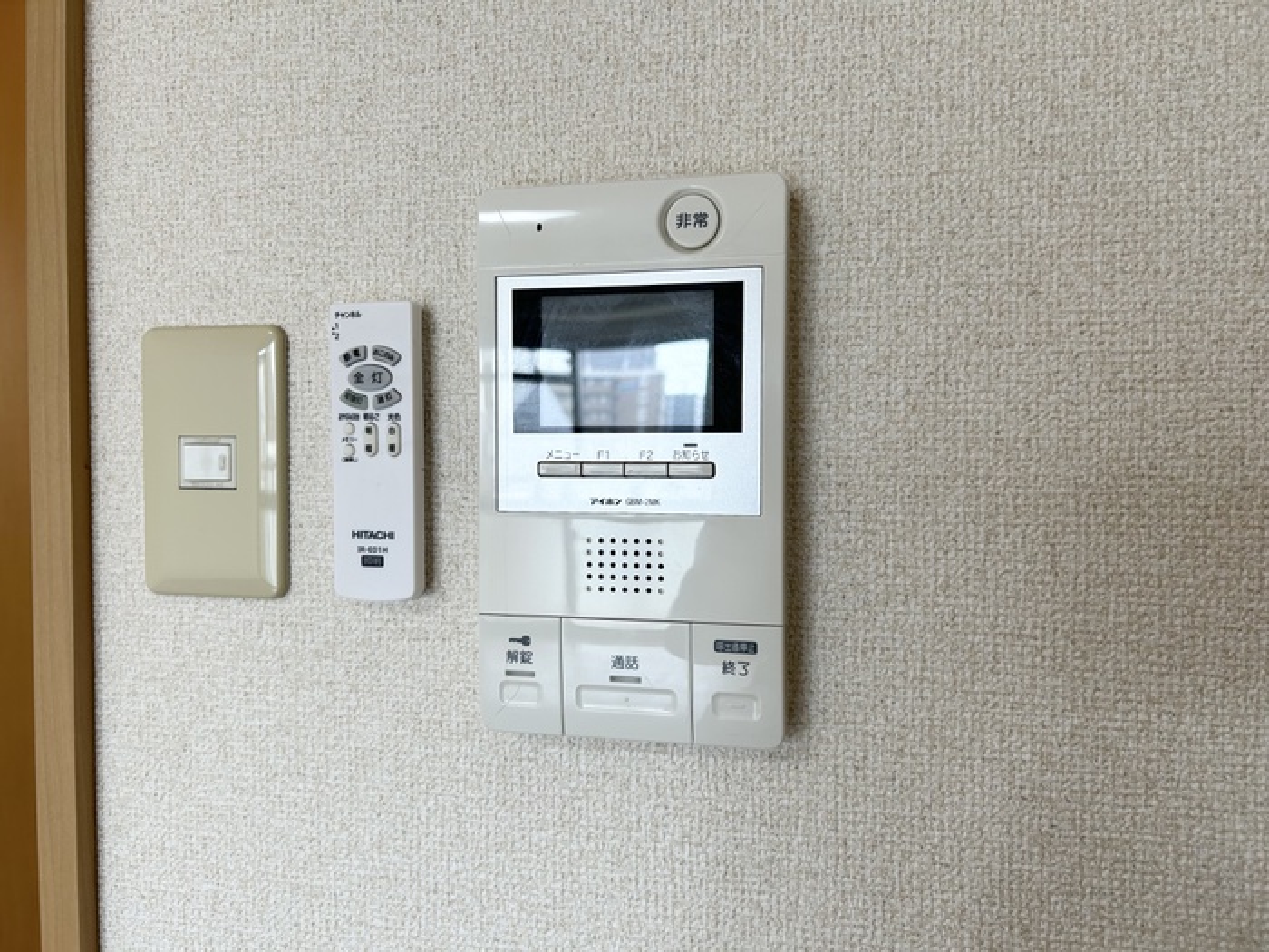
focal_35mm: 26
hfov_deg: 67.3
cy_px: 476
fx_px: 953
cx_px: 634
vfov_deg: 53.1
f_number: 1.5
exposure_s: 1/120
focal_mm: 5.7
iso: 50
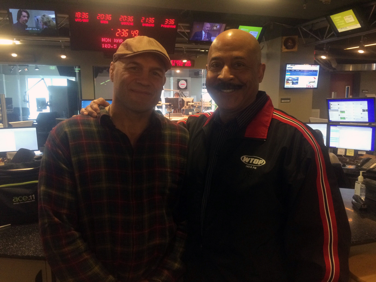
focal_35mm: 29
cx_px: 188
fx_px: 315
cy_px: 141
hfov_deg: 61.7
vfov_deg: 48.2
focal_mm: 4.15
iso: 200
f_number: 2.2
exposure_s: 1/30
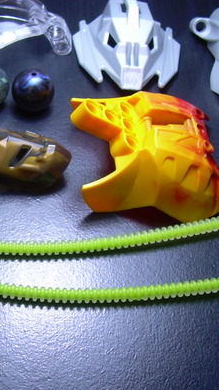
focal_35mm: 68
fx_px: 703
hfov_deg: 17.4
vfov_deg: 31.0
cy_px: 185
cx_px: 19
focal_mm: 6.3
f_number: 2.8
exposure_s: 1/42.4
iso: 50
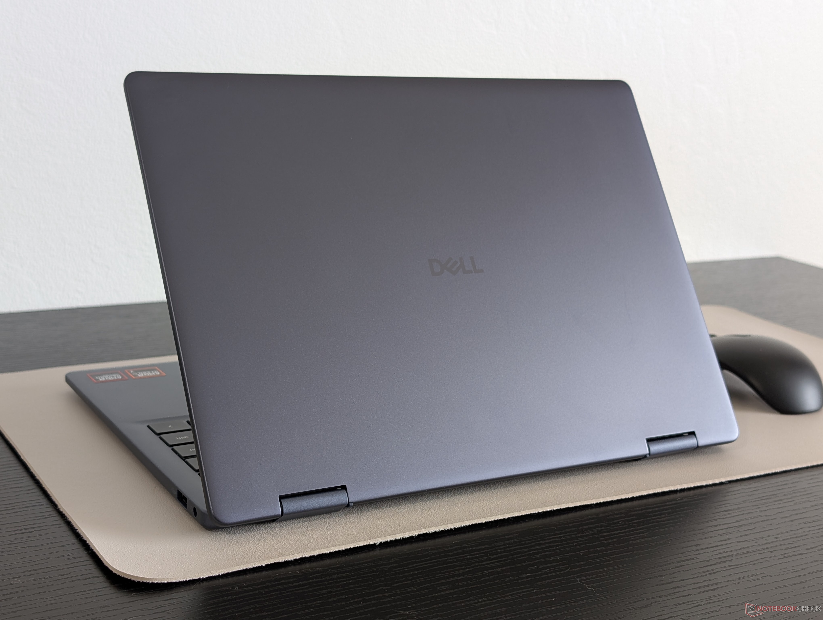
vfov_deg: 29.7
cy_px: 310
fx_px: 1167
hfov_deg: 38.9
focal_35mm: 49
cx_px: 412
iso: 27
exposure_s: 1/24
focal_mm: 6.9
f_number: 1.68
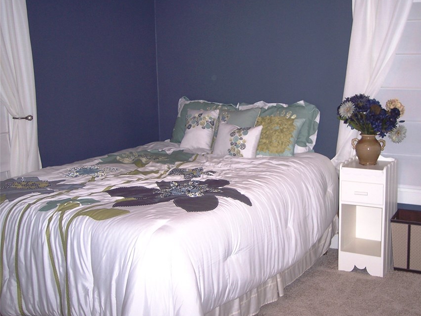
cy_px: 138
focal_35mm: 47
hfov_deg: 40.3
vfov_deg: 30.8
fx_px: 571
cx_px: 253
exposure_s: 1/60
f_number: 2.8
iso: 100
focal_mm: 8
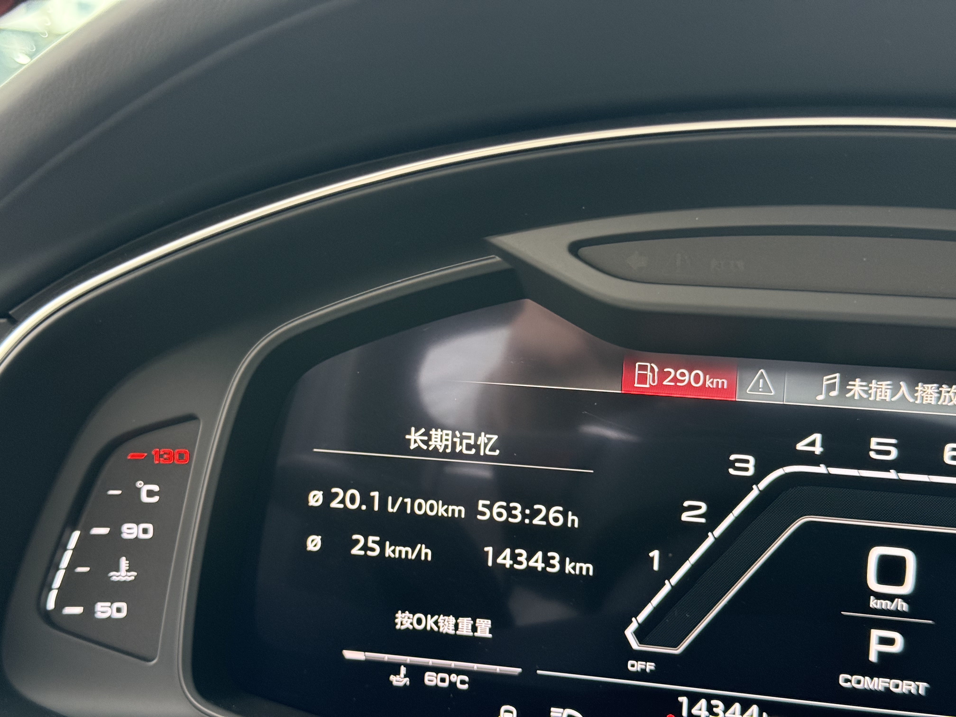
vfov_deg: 30.3
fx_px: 1326
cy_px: 358
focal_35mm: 48
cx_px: 478
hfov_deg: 39.7
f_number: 1.78
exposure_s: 1/40
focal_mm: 6.76
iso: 250
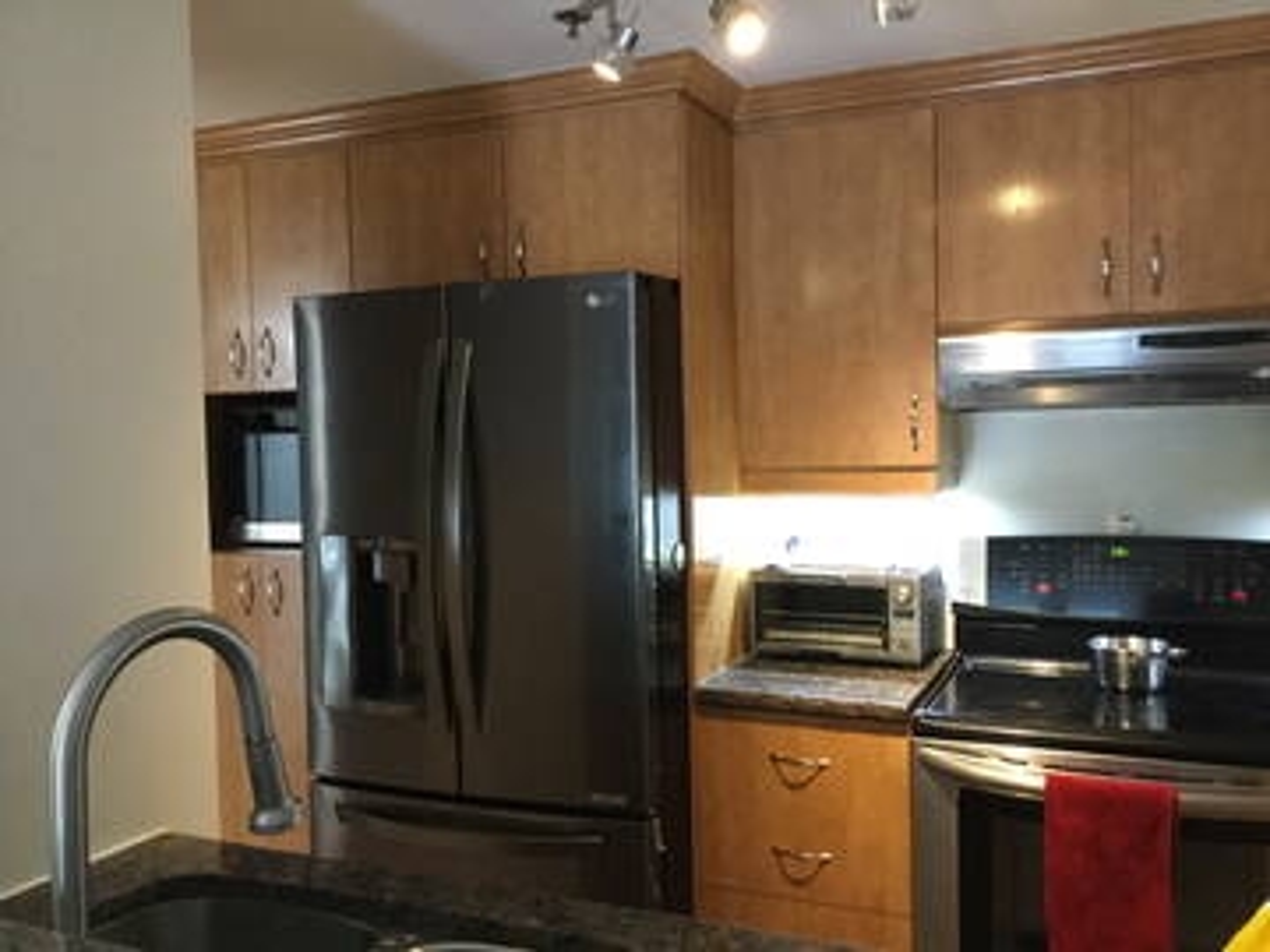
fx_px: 1137
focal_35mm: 31
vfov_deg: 45.4
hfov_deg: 58.4
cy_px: 476
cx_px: 635
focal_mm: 3.3
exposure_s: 1/15
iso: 250
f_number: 2.4
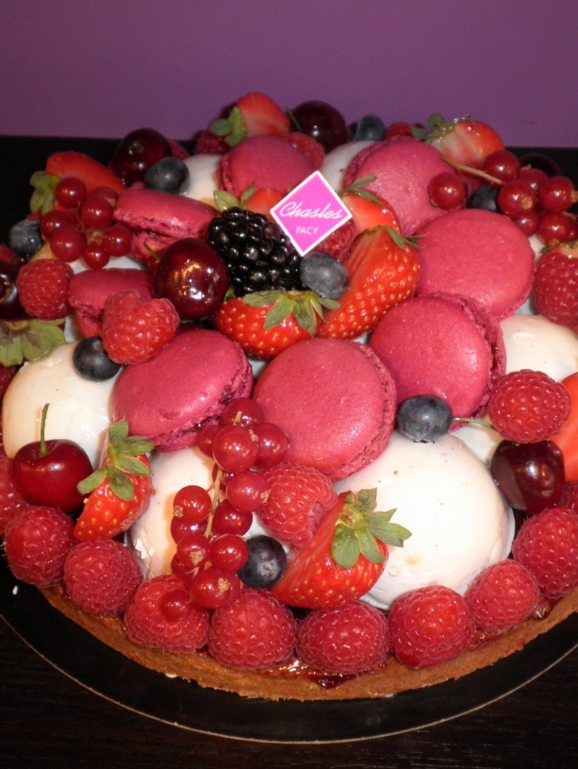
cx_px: 289
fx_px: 689
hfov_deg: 45.5
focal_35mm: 31
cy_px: 384
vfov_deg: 58.3
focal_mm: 5.5
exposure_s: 1/40
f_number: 2.8
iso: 160
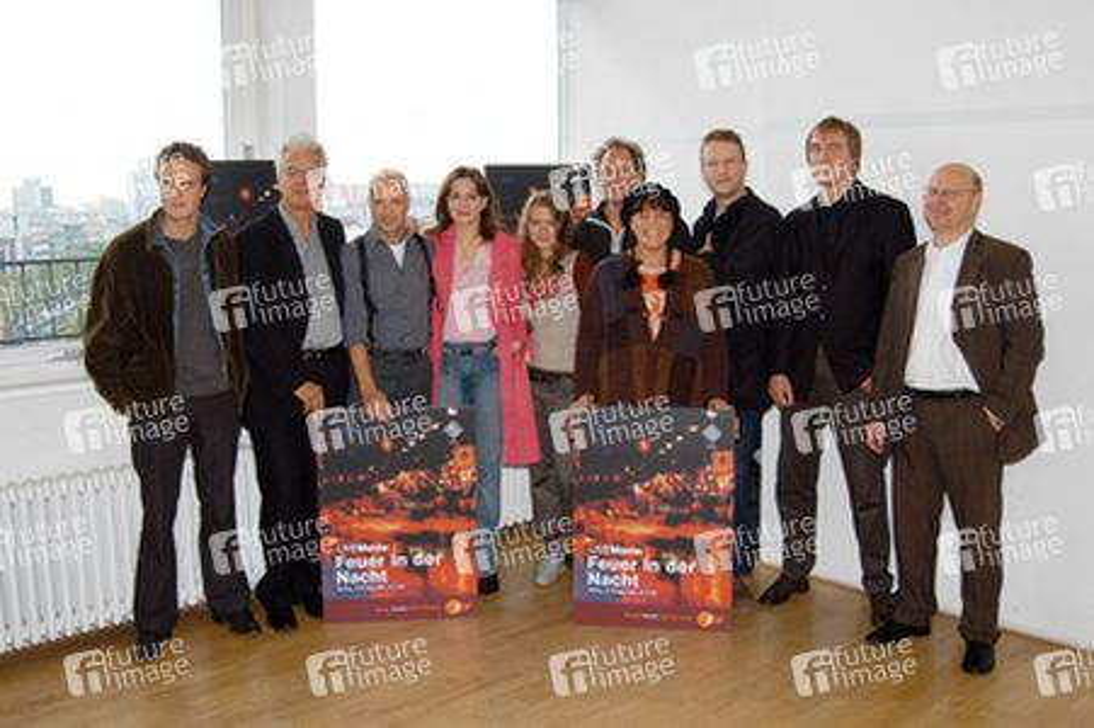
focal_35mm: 36
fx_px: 1093
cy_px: 364
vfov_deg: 36.8
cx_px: 547
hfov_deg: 53.2
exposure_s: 1/125
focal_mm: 24
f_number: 5.6
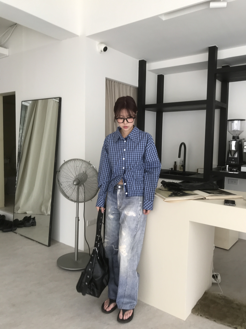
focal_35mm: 28
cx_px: 123
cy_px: 164
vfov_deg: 63.4
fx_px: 265
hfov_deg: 49.7
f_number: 1.8
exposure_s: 1/47
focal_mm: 3.99
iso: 32
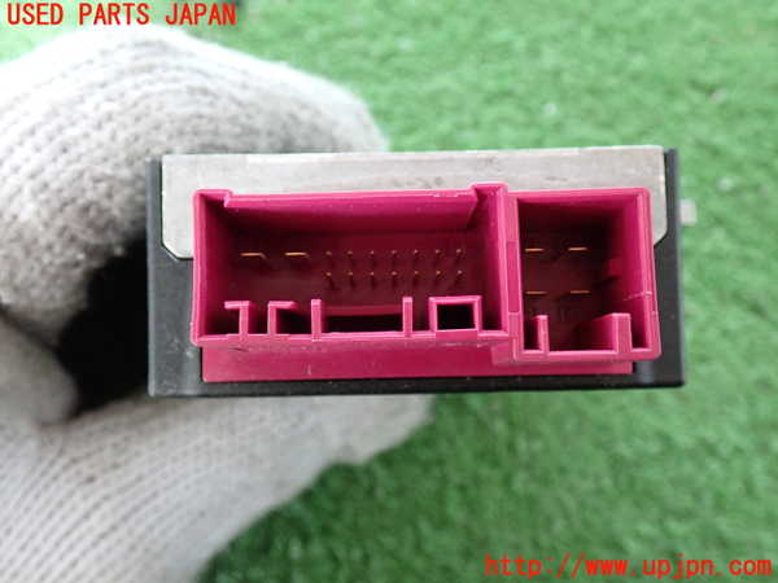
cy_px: 292
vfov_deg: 39.7
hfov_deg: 51.4
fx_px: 809
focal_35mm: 36
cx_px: 389
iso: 800
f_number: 2.5
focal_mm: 6.37
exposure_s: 1/25
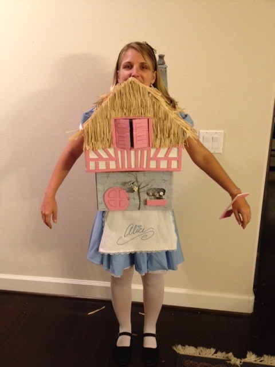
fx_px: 371
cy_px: 184
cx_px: 138
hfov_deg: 40.7
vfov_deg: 52.6
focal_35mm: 35
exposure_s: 1/20
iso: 400
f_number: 2.4
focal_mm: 4.28
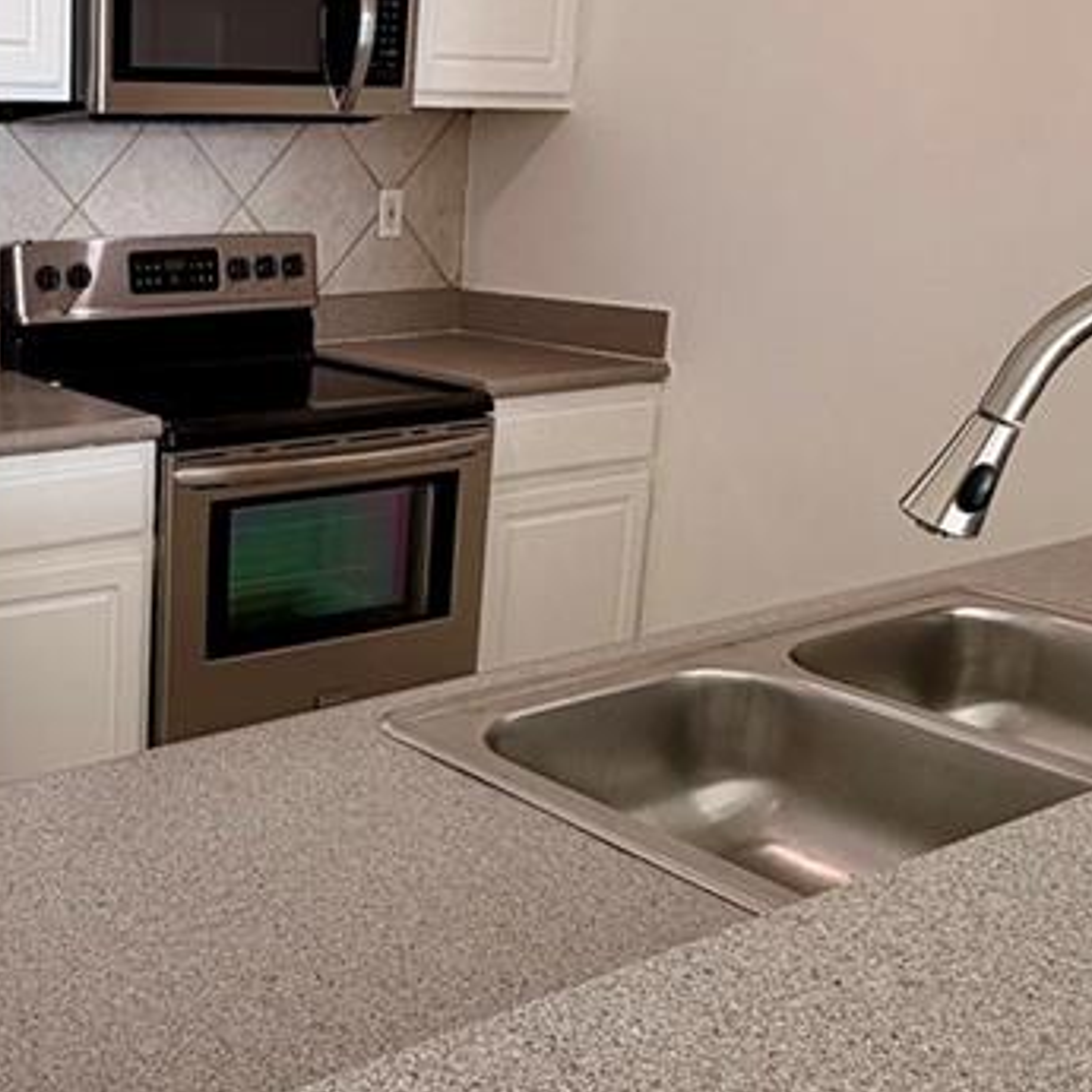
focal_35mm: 43
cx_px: 19
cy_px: 519
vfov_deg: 39.2
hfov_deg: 35.7
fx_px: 1535
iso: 64
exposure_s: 1/120
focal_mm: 2.22
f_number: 2.2
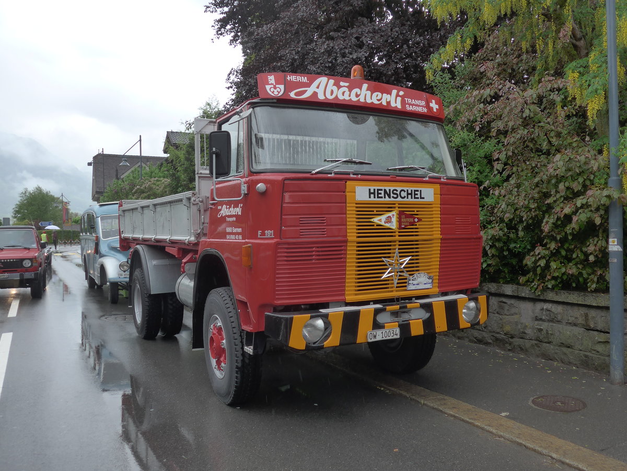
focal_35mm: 29
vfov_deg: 48.2
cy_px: 236
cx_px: 314
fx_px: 525
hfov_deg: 61.7
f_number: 2
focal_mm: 6
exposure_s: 1/500
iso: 160
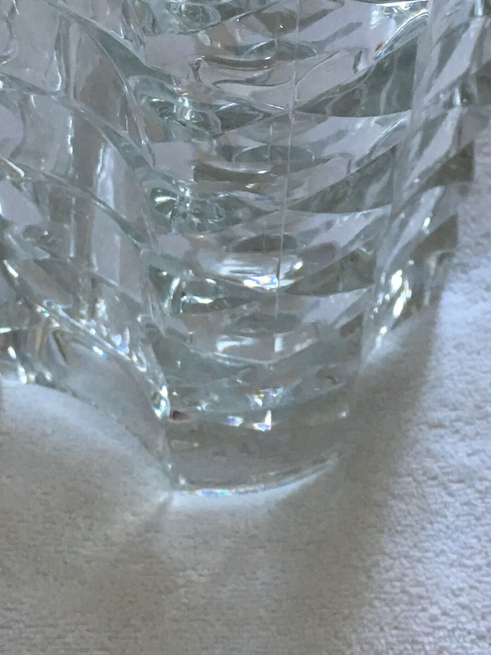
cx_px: 184
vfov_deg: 22.5
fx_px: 1551
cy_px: -62
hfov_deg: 18.0
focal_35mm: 82
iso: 100
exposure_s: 1/33
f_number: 2.2
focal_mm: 4.15
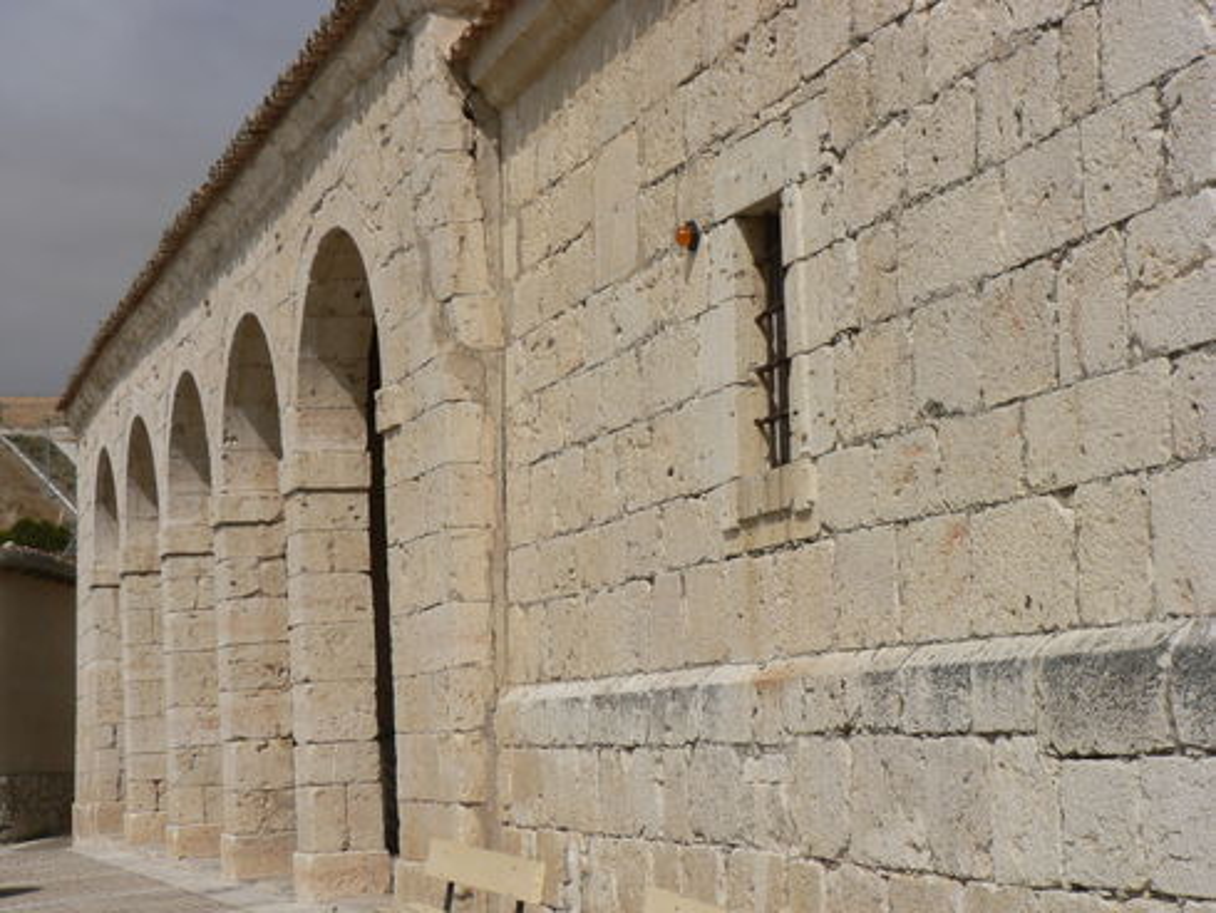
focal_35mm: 68
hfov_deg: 28.5
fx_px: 2390
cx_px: 608
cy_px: 456
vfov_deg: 21.6
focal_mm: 11.6
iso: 64
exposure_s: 1/800
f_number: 7.1
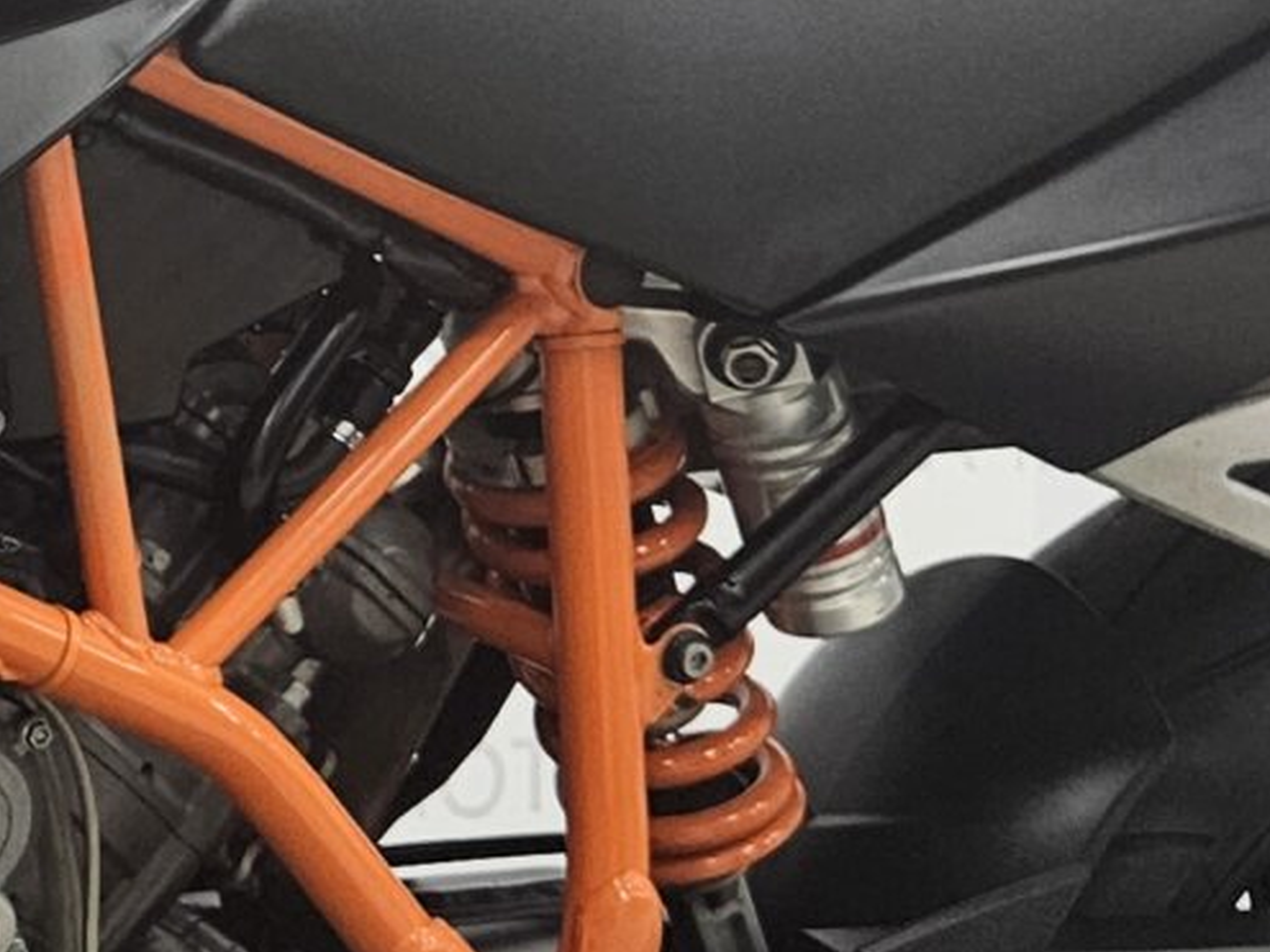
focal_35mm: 119
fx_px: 4365
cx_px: -577
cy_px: 262
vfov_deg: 12.4
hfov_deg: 15.4
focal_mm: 5.4
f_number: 1.8
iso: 160
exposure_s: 1/100
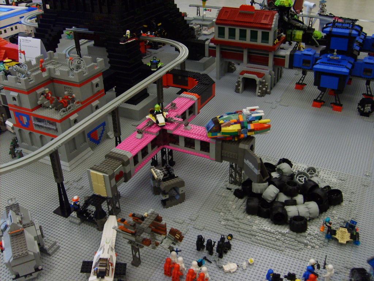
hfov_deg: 52.6
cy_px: 140
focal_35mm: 35
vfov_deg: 40.7
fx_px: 378
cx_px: 187
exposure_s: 1/30
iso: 100
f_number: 2.8
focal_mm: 5.8
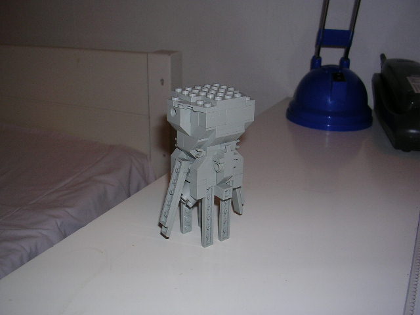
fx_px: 461
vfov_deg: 37.7
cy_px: 158
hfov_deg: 49.0
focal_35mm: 38
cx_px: 210
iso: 50
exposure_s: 1/60.1
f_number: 2.8
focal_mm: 5.8
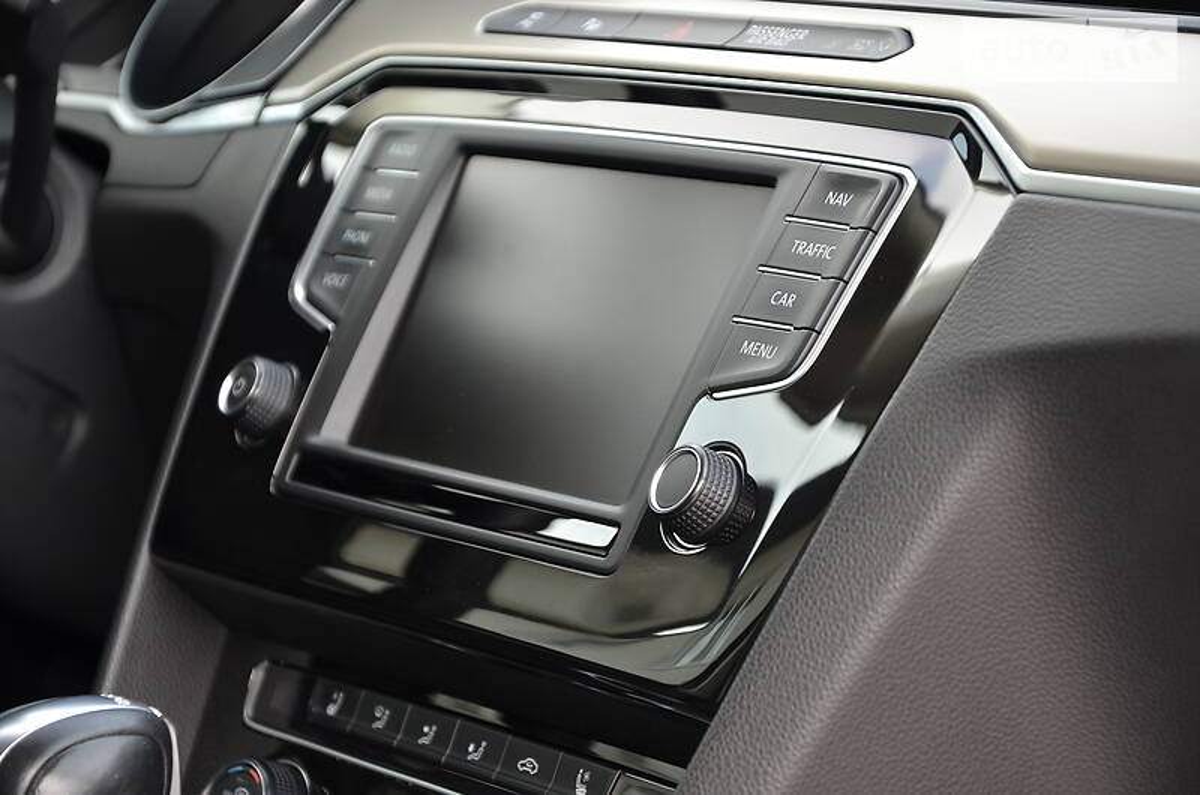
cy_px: 398
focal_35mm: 135
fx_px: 4491
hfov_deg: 15.2
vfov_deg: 10.1
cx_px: 600
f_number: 5.6
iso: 320
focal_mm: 90
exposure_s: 1/125
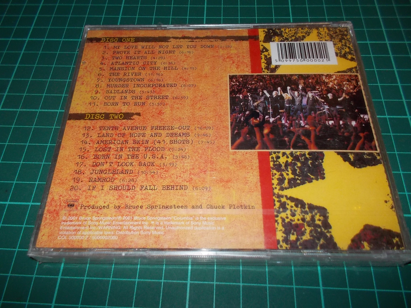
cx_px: 206
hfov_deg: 61.7
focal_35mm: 29
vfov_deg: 48.2
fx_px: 344
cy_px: 154
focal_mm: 4.1
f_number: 3.3
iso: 200
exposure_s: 1/30
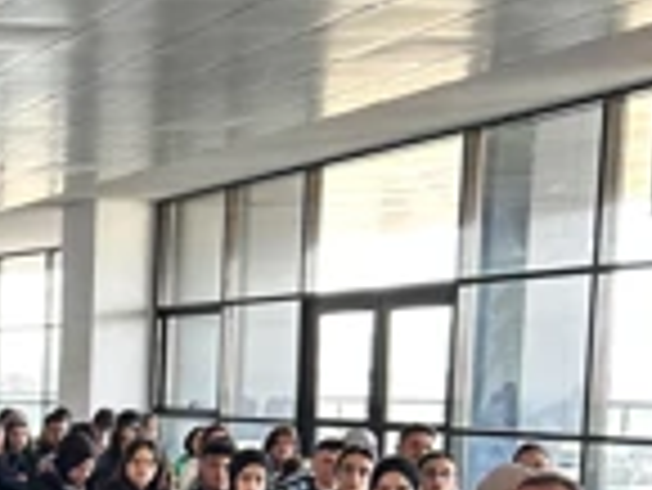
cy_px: 512
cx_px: -301
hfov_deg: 21.2
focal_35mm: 79
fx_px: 1489
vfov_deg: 18.1
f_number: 1.5
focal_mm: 5.7
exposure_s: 1/60
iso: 160
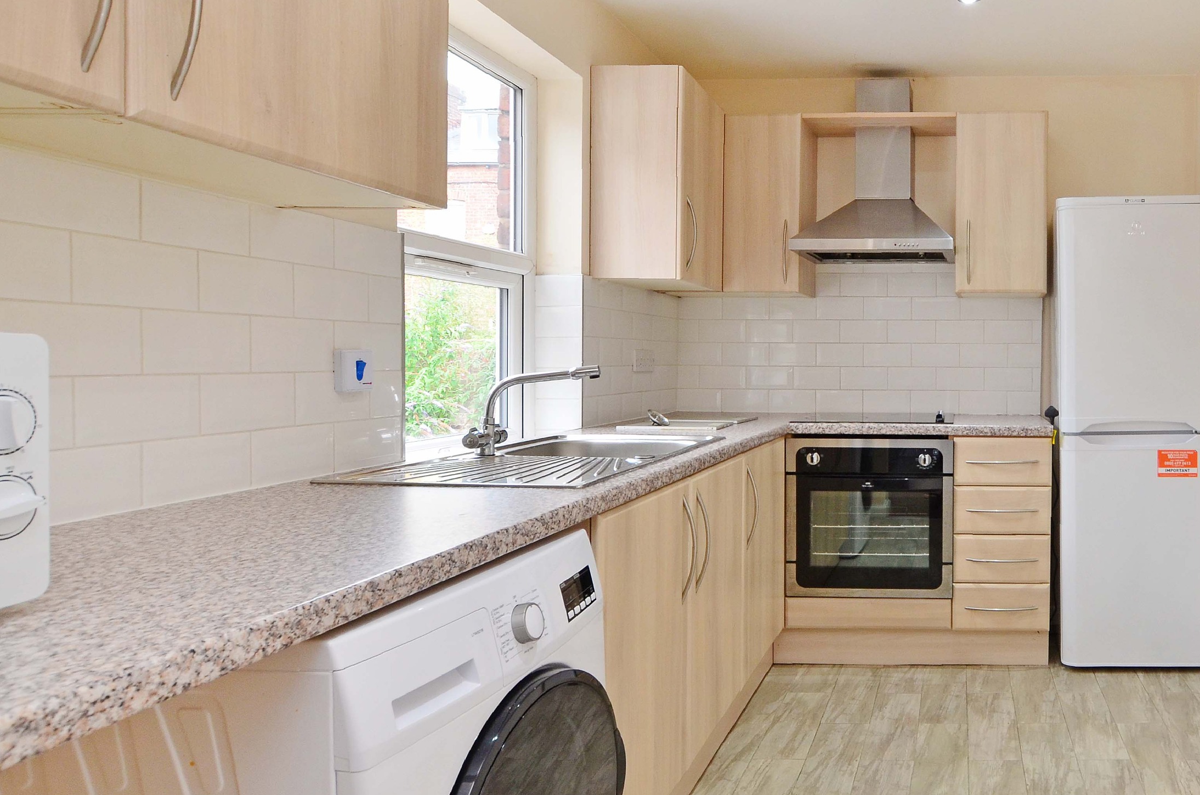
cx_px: 933
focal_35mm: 24
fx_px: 798
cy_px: 364
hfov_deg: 67.9
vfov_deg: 52.9
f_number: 9
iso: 320
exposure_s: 1/20
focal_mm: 10
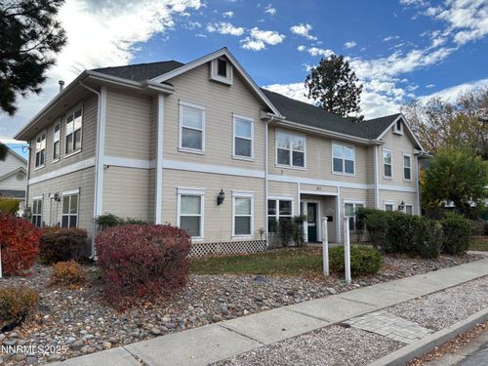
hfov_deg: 67.3
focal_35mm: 26
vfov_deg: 53.1
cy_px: 183
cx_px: 244
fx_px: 367
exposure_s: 1/1399
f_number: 1.6
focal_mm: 5.96
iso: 50
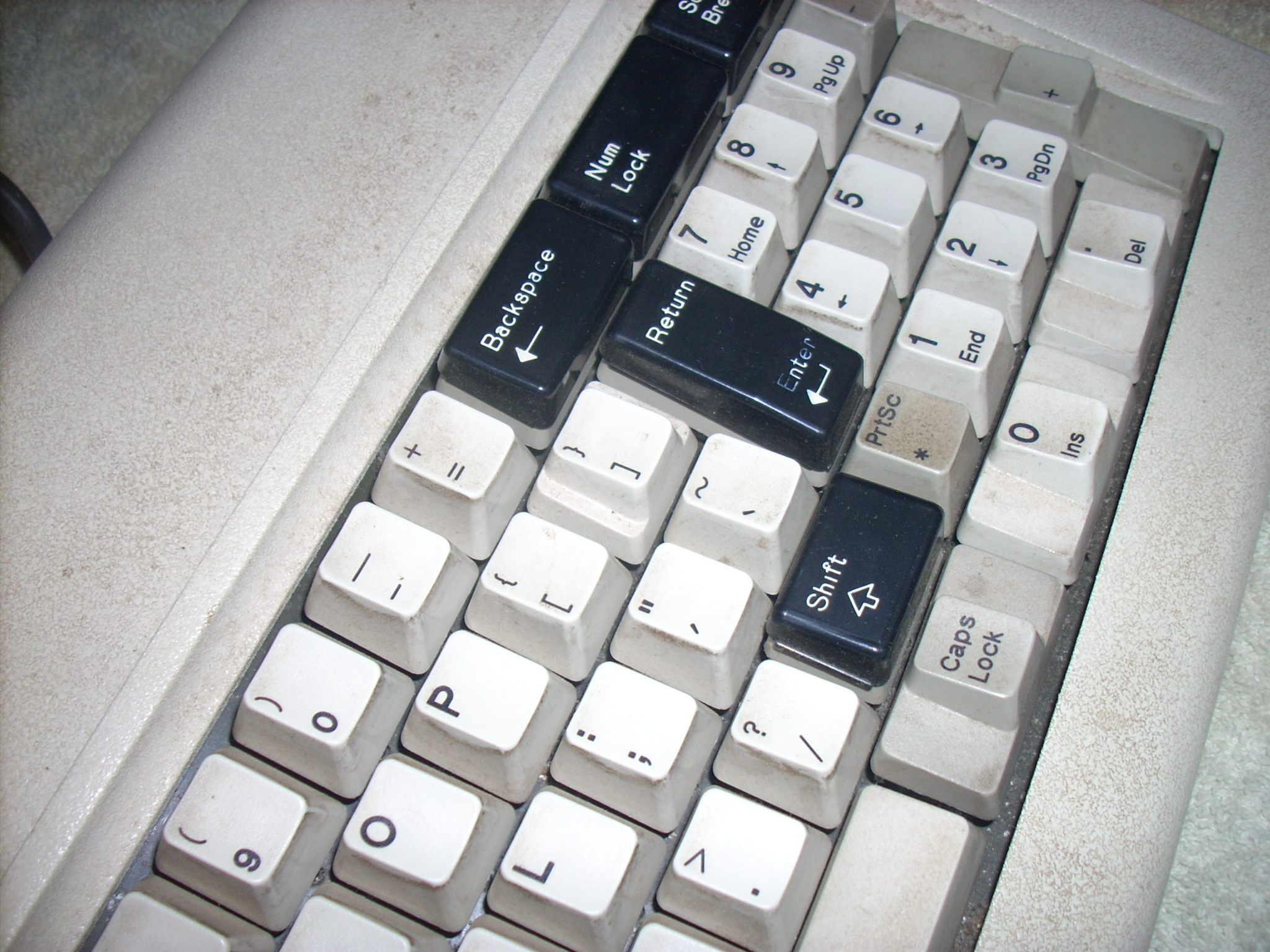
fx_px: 1357
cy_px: 476
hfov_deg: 50.1
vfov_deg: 38.7
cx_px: 635
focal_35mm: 37
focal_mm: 6.2
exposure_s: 1/60
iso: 64
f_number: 5.6
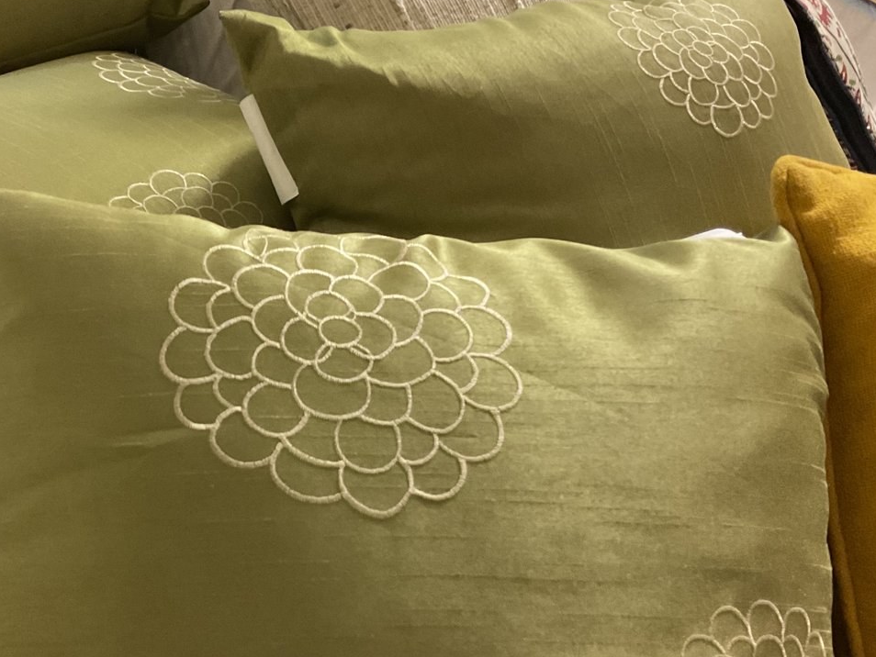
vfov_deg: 31.5
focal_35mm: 46
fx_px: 1164
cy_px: 386
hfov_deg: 40.2
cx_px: 231
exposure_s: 1/30
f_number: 1.8
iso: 320
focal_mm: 3
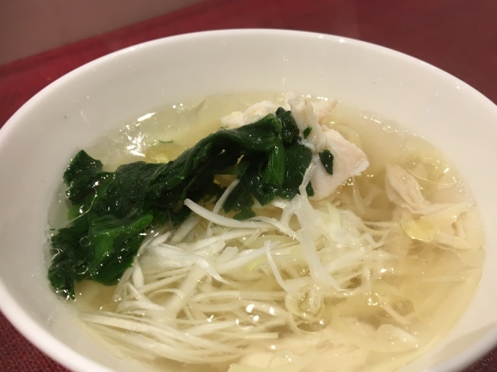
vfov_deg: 40.6
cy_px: 213
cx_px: 259
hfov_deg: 52.6
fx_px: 502
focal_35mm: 35
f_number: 2.2
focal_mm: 4.15
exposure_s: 1/30
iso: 50
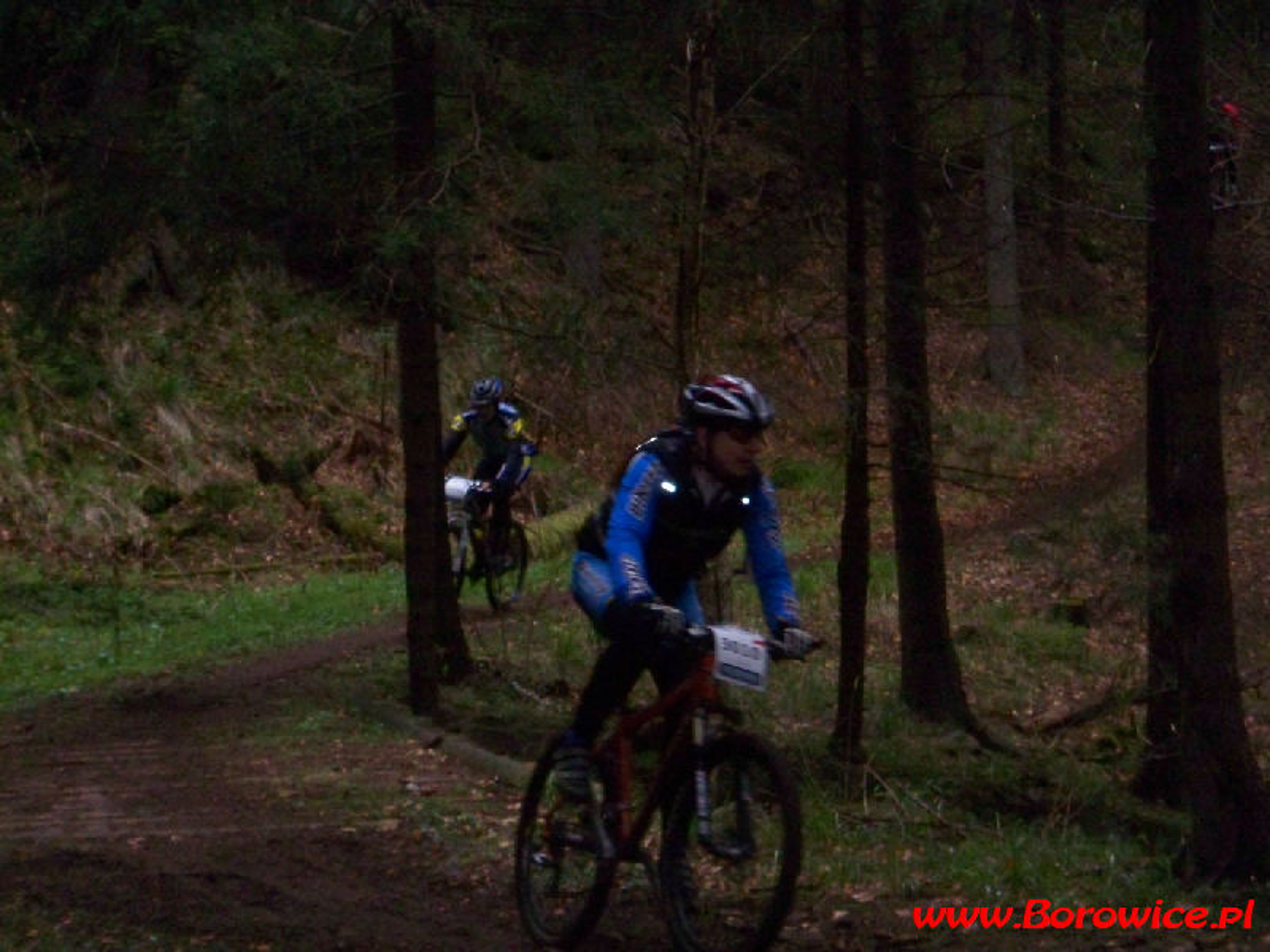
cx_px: 635
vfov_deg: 12.7
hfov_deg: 16.8
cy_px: 476
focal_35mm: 117
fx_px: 4293
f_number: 4.4
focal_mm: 19.2
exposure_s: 1/125
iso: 400
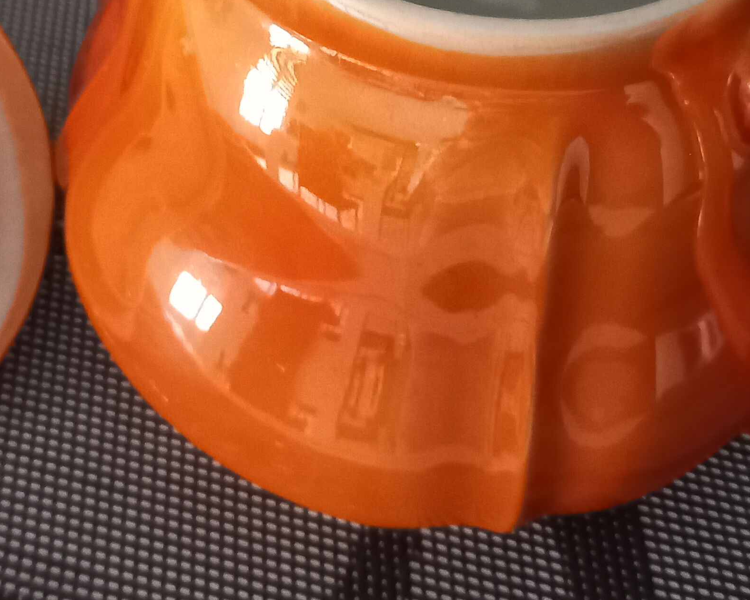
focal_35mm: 62
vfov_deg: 23.5
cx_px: 304
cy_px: -7
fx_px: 1376
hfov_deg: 30.4
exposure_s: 1/16.7
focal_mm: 4.6
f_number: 2
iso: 1600
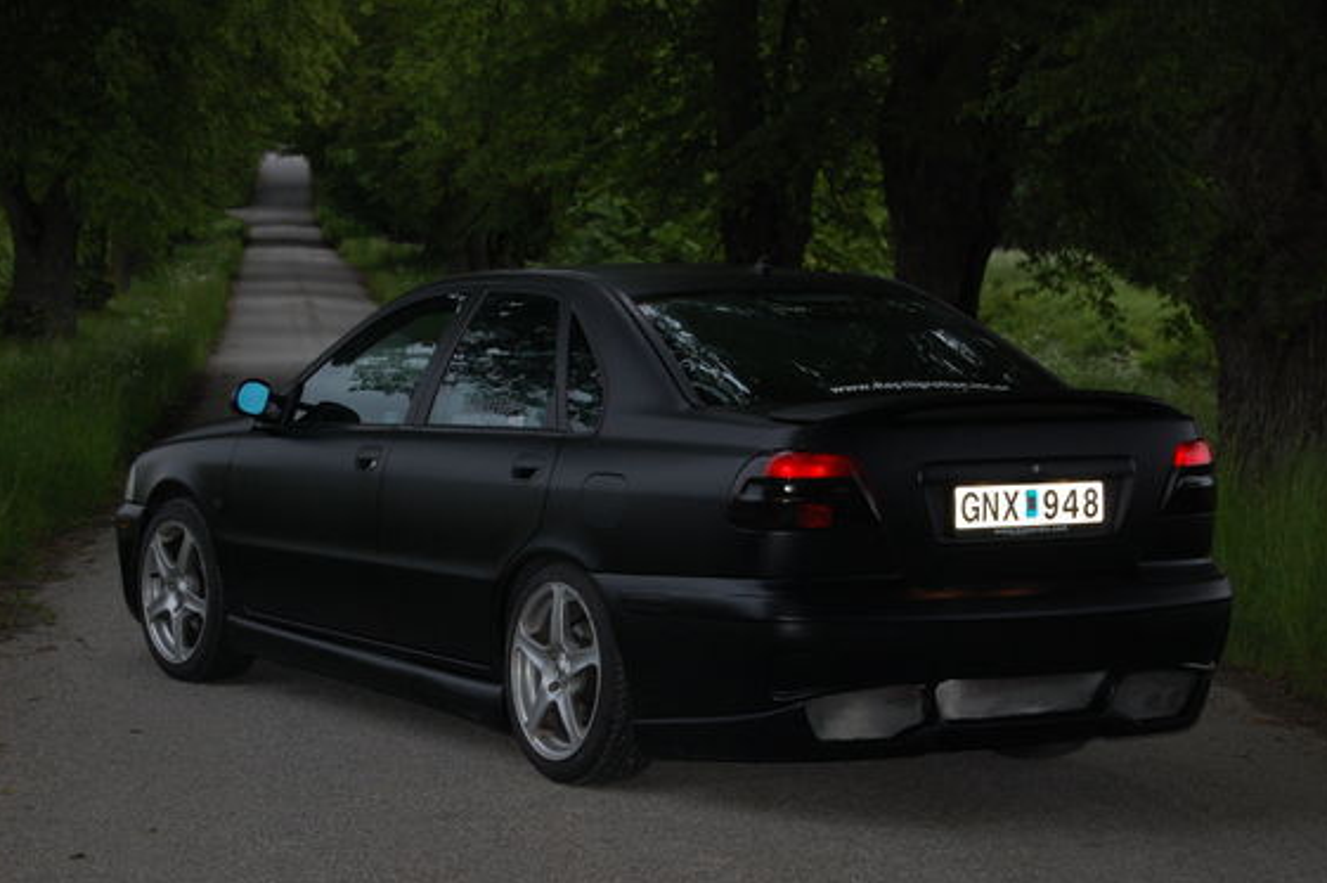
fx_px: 3278
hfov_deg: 22.9
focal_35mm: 89
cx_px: 698
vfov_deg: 15.3
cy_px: 483
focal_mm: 52
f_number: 5.6
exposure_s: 1/60
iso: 400
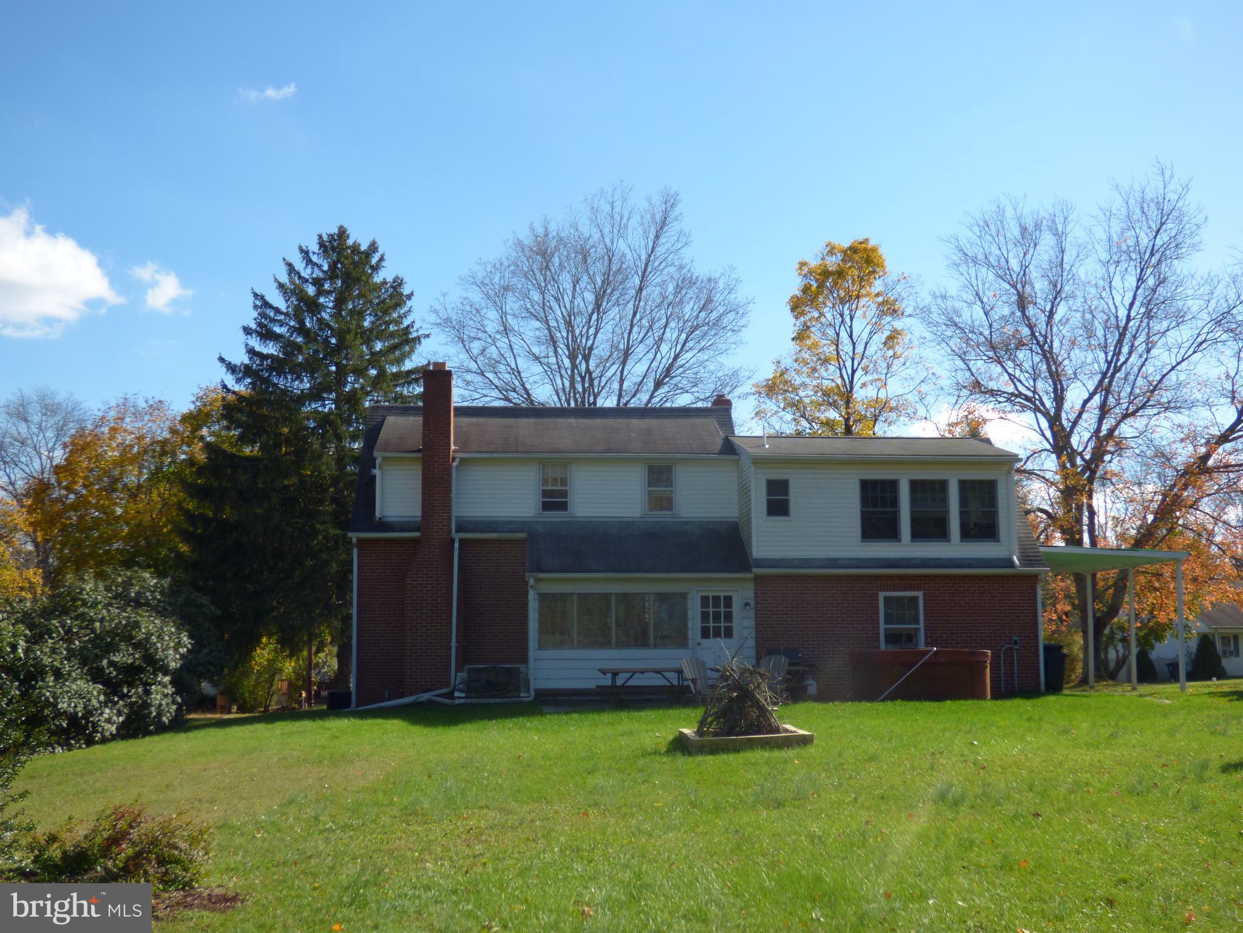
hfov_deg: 49.0
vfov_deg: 37.7
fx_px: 1365
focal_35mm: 38
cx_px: 622
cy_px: 466
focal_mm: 6.8
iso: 100
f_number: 3.5
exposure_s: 1/1000
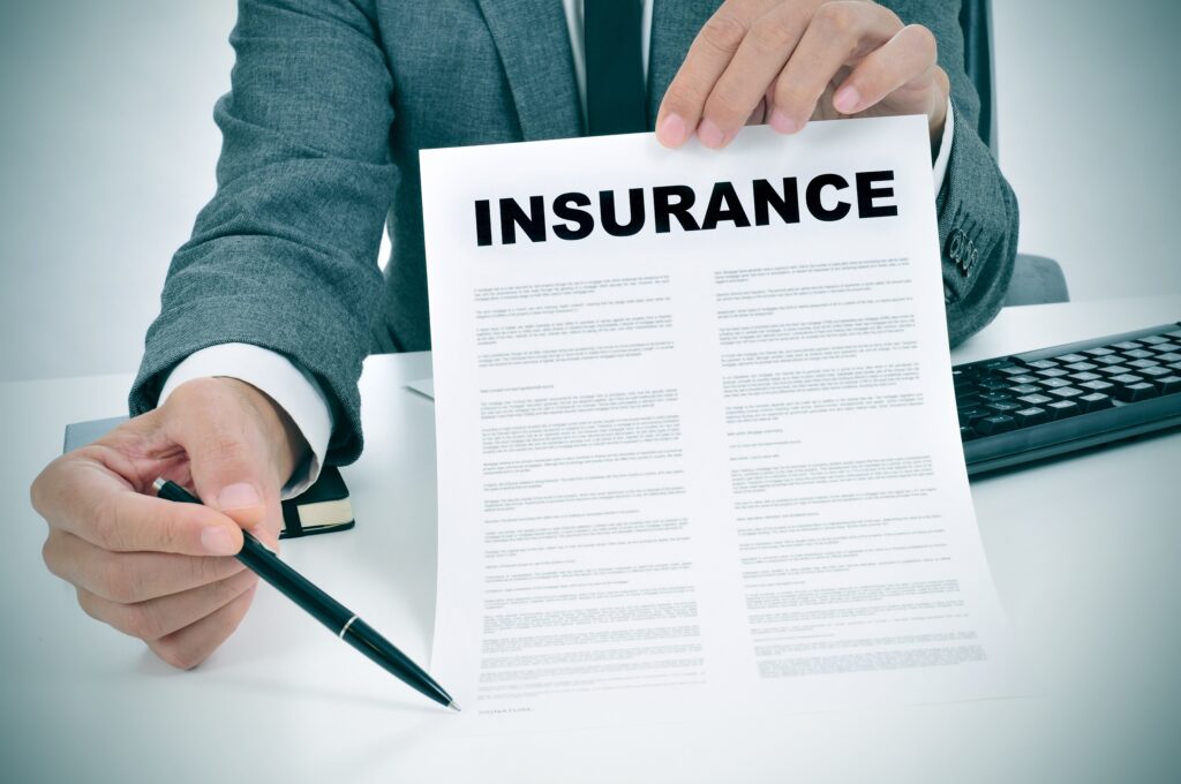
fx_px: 1720
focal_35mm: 52
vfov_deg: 25.7
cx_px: 590
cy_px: 392
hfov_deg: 37.9
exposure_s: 1/125
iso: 200
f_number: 11
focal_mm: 35
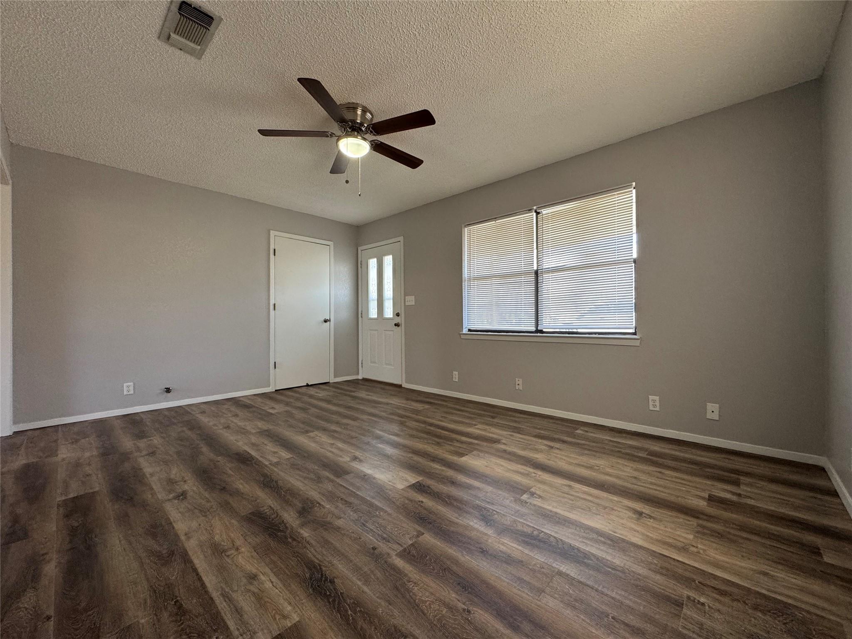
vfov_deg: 85.7
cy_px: 320
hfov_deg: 102.1
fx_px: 345
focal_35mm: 14
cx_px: 426
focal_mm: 2.22
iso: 250
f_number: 2.2
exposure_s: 1/120
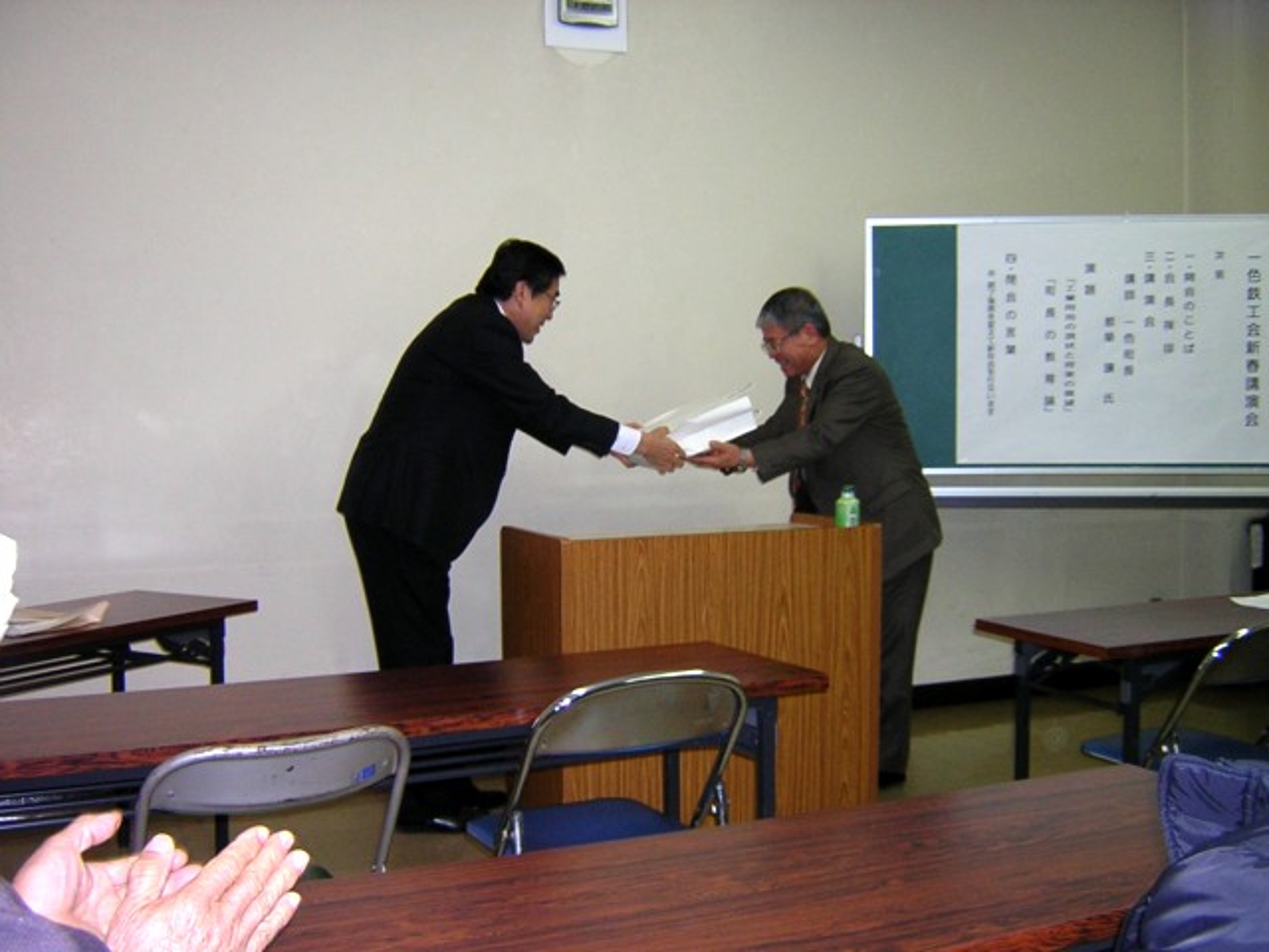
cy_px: 476
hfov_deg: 51.4
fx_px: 1320
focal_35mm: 36
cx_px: 634
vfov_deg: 39.7
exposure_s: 1/60.1
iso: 235
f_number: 2.6
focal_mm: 4.7
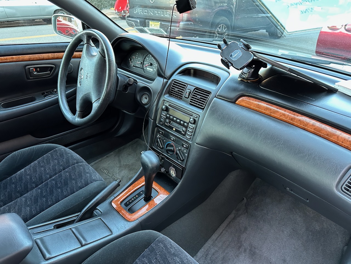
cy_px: 132
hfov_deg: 71.6
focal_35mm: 24
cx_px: 176
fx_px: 243
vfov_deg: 56.8
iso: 400
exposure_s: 1/60
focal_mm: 6.86
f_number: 1.78
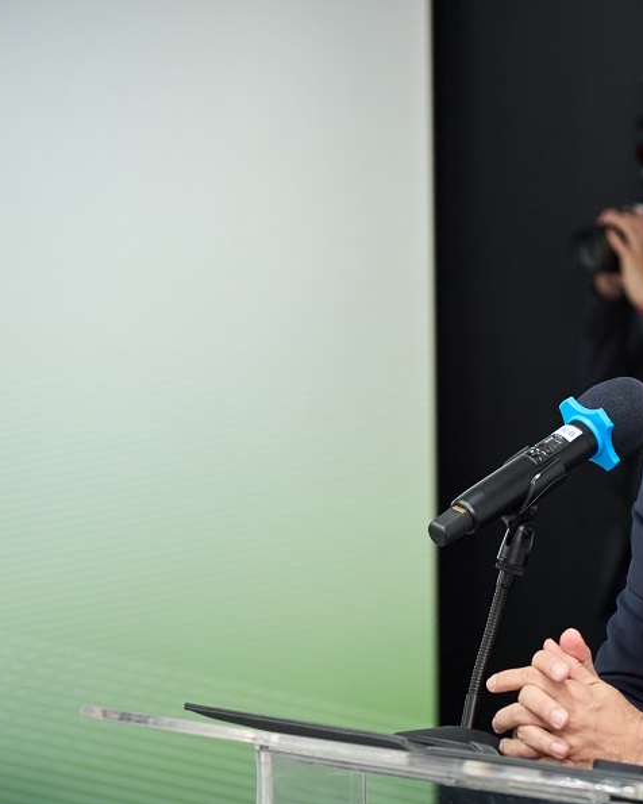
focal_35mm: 159
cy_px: 404
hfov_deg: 9.7
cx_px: 509
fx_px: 3782
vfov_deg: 12.1
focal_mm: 75
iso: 1250
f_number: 2.8
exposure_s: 1/160
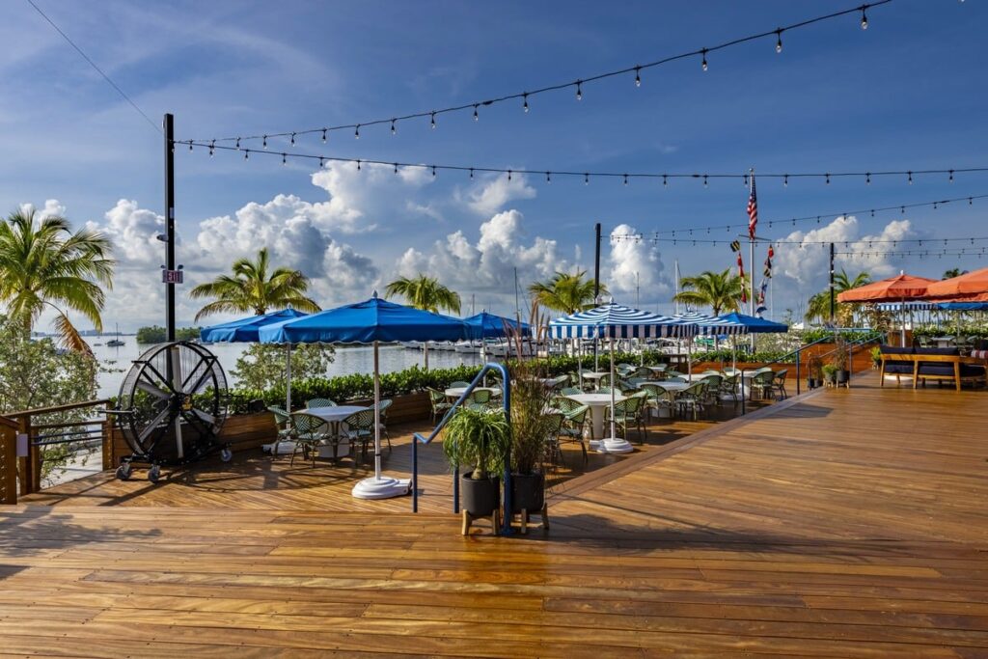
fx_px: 604
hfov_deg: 78.6
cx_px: 494
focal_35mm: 22
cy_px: 330
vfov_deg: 57.2
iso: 400
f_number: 9
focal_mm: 22
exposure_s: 1/20000
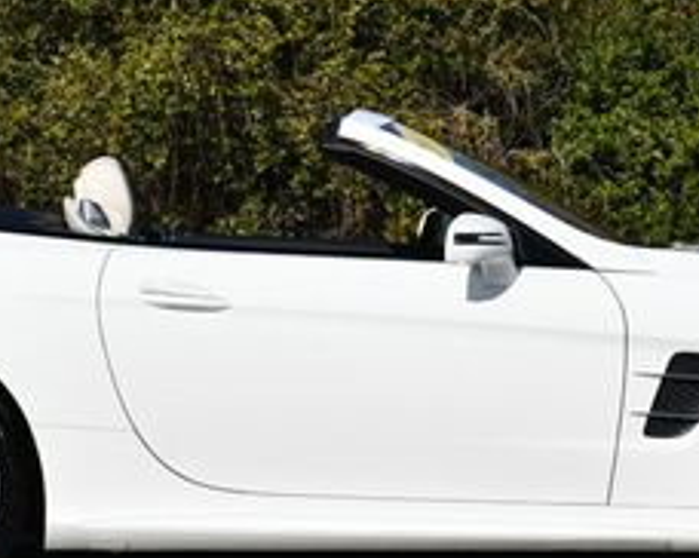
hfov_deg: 10.2
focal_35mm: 190
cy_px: 132
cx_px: 405
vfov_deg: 8.1
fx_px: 3927
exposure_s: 1/400
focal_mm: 36
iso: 100
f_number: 10
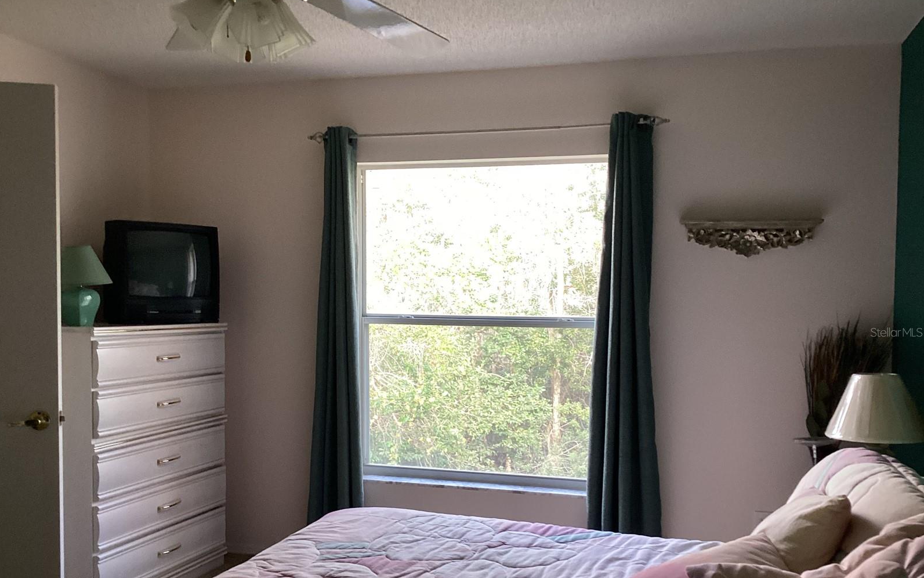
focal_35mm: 33
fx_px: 831
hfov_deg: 58.1
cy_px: 332
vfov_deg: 38.2
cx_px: 461
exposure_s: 1/50
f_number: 2.4
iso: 100
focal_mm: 3.3
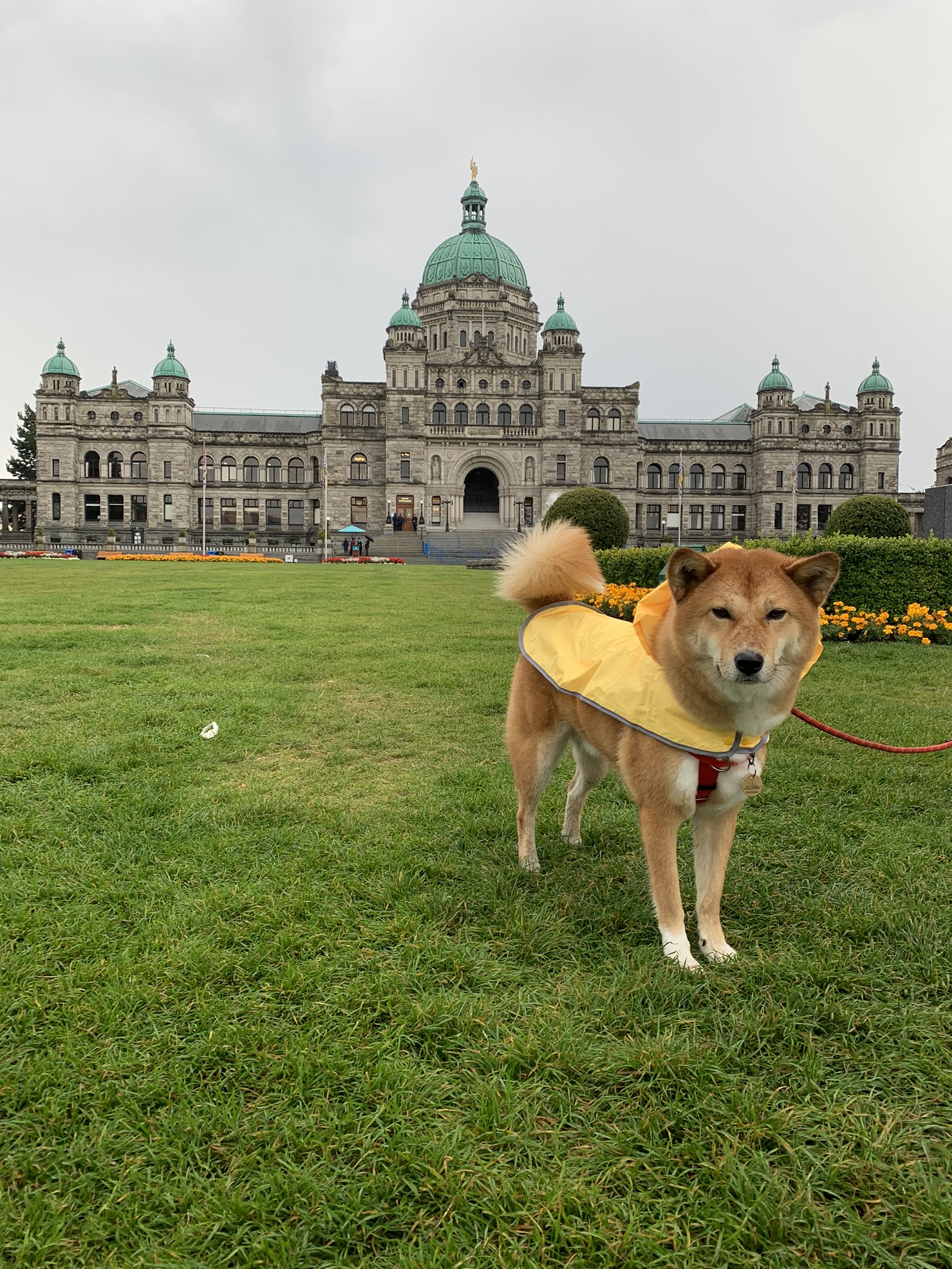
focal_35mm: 27
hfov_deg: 51.4
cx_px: 474
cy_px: 632
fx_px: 990
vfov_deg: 65.3
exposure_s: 1/206
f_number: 1.8
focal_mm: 4.25
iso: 25
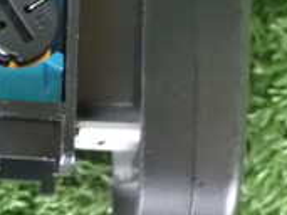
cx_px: -102
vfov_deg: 6.3
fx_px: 1947
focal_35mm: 235
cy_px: -25
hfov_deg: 8.3
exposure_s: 1/60
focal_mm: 11.88
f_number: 3.8
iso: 1600
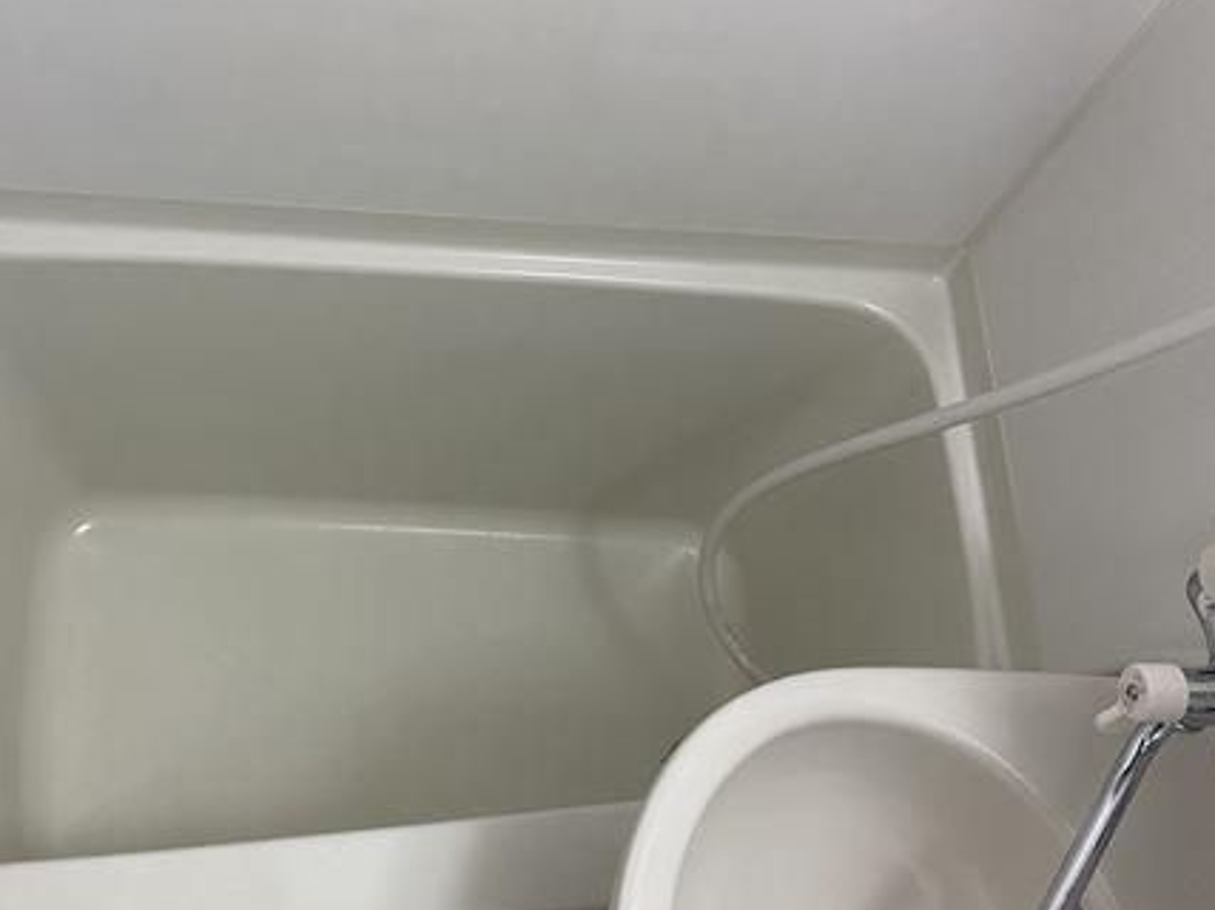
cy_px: 486
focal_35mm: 39
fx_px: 1368
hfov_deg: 47.4
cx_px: 455
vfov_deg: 36.8
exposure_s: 1/50
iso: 200
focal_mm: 4.25
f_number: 1.8
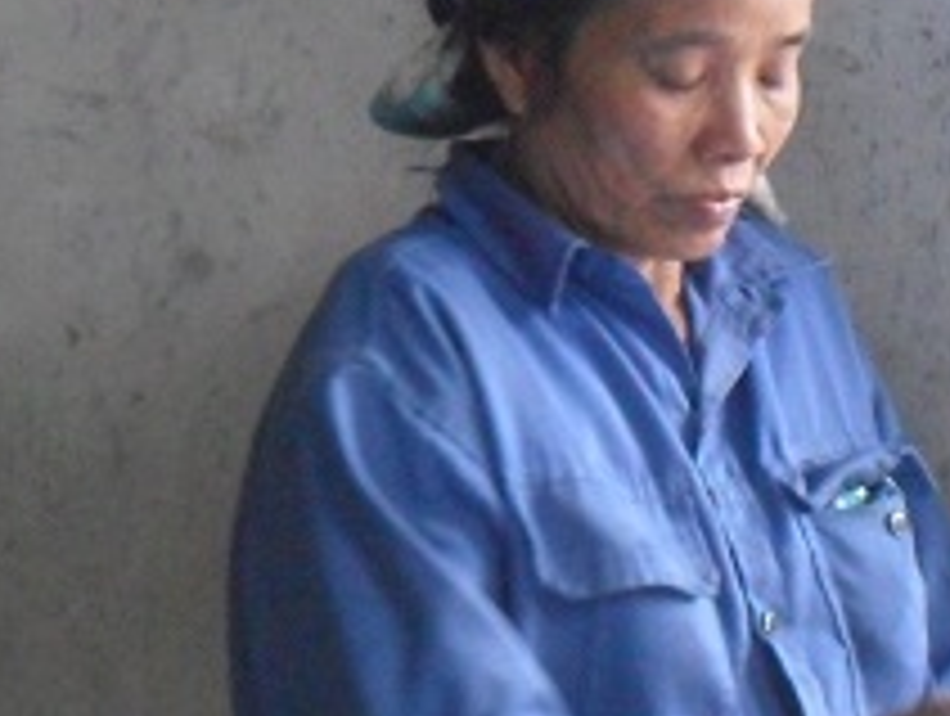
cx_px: 644
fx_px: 4811
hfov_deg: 11.3
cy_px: 268
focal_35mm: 175
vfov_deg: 8.5
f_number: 3.9
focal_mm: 13.2
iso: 800
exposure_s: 1/20
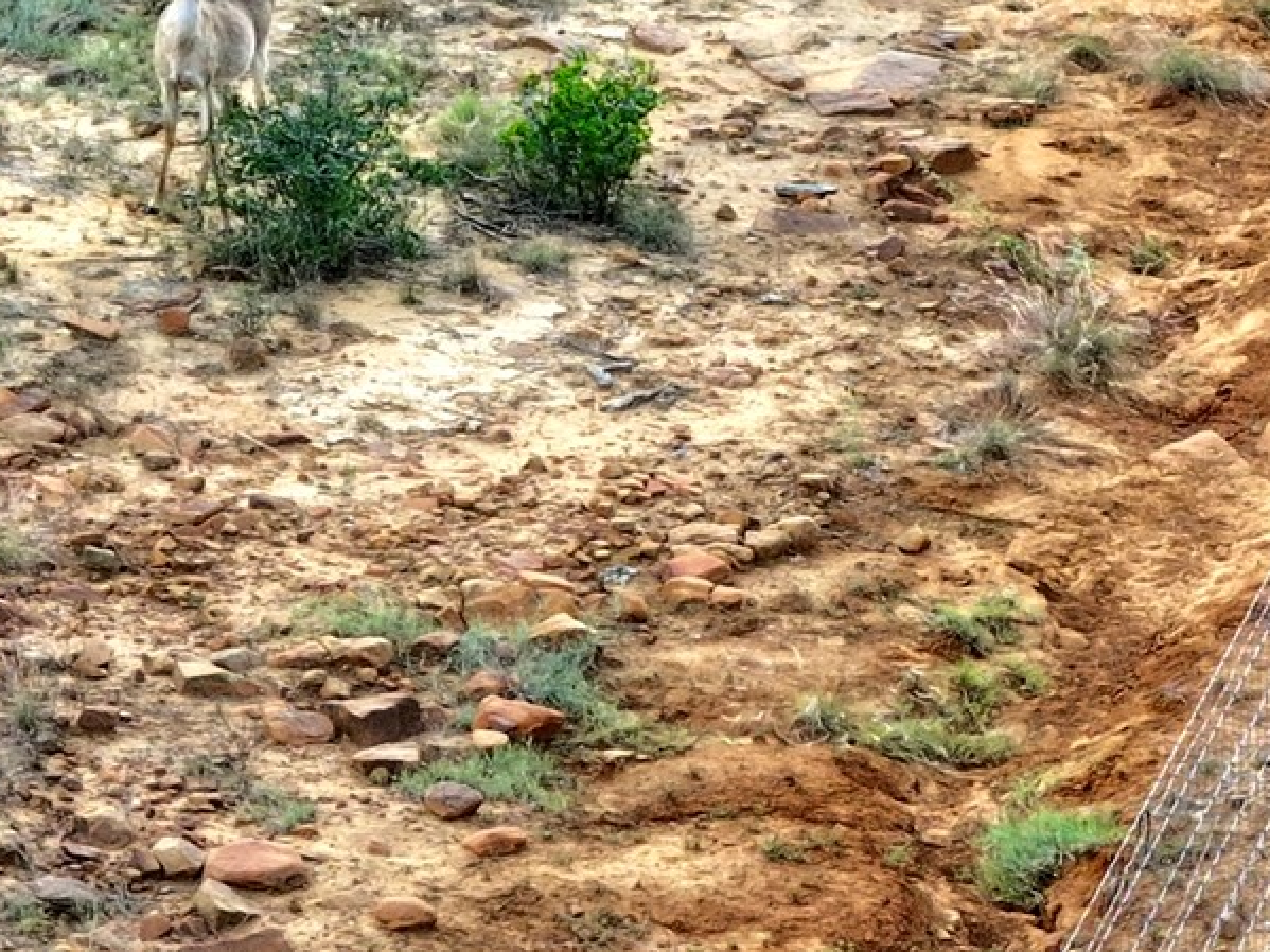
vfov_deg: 2.6
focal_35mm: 568
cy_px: 201
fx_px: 20835
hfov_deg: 3.5
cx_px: 449
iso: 180
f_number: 3.4
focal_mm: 30.71
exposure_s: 1/15
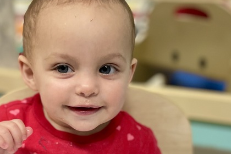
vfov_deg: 19.9
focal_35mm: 66
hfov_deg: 30.3
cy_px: 159
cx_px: 79
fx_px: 423
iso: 125
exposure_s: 1/94
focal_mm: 4.2
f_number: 1.6
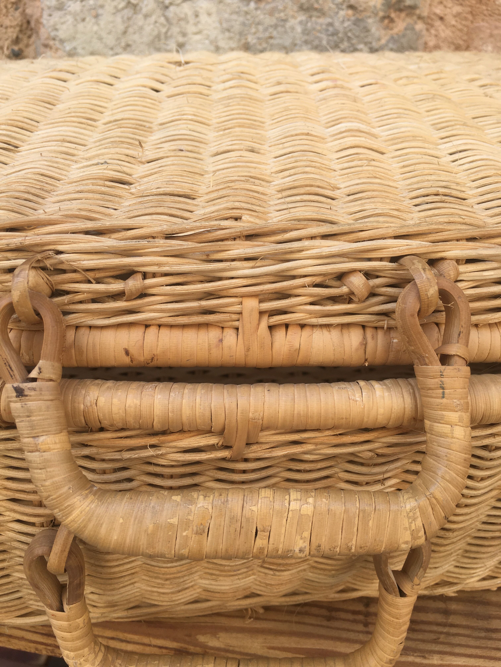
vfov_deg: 61.7
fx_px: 560
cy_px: 334
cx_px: 250
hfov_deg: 48.2
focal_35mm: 29
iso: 25
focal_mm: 4.15
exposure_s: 1/202
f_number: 2.2
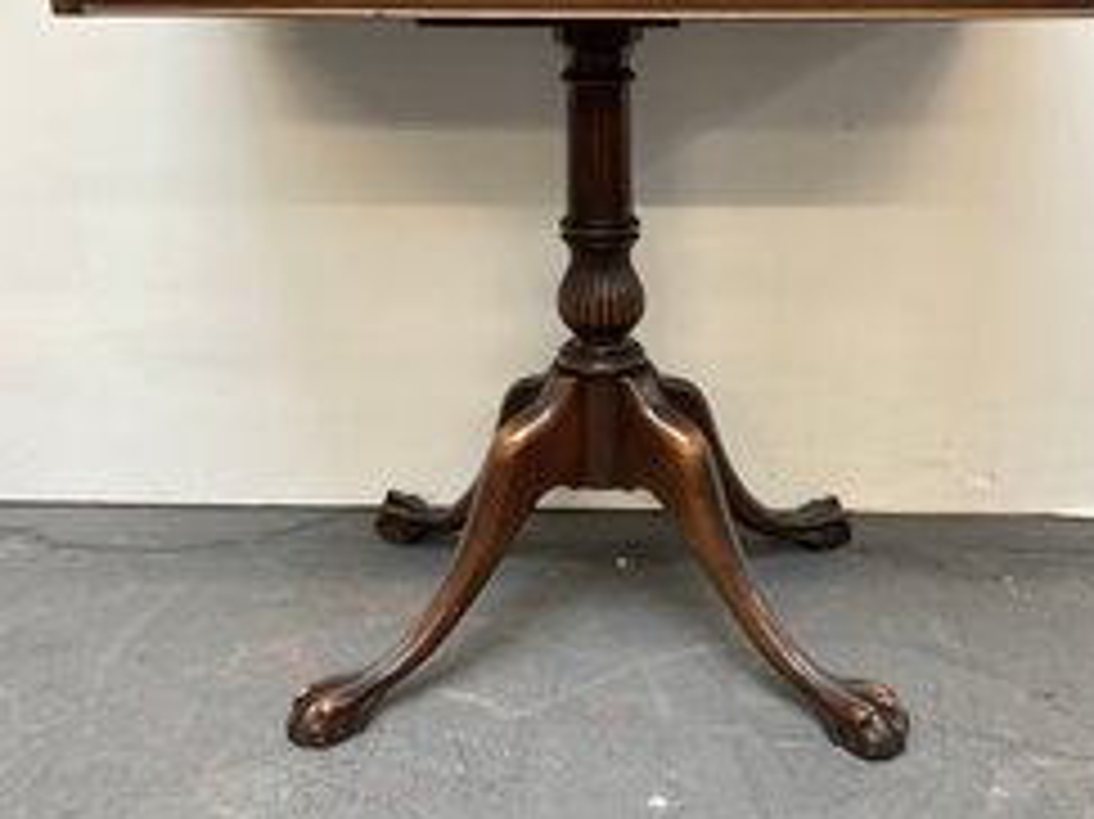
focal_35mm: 41
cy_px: 326
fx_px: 1295
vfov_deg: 35.0
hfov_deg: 45.7
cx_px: 628
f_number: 1.8
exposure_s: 1/60
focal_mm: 3
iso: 125
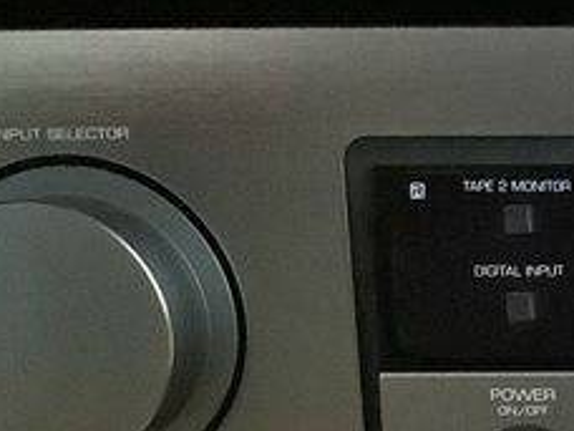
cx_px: 1004
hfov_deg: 13.2
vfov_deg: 10.5
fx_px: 2255
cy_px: 653
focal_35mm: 136
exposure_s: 1/20
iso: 640
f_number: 2.4
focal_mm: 3.3
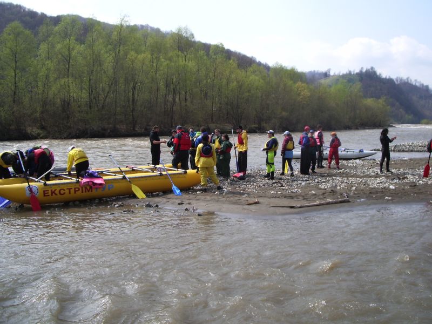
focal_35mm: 35
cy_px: 162
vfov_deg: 40.7
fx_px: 437
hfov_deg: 52.6
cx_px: 216
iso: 50
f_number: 4.3
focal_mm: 5.8
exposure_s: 1/400
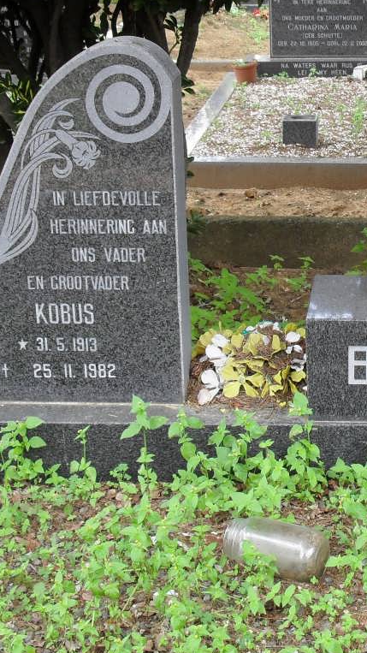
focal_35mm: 84
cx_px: 417
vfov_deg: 25.3
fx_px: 1454
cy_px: 294
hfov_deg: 14.0
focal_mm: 8.7
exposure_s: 1/60
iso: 100
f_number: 3.9
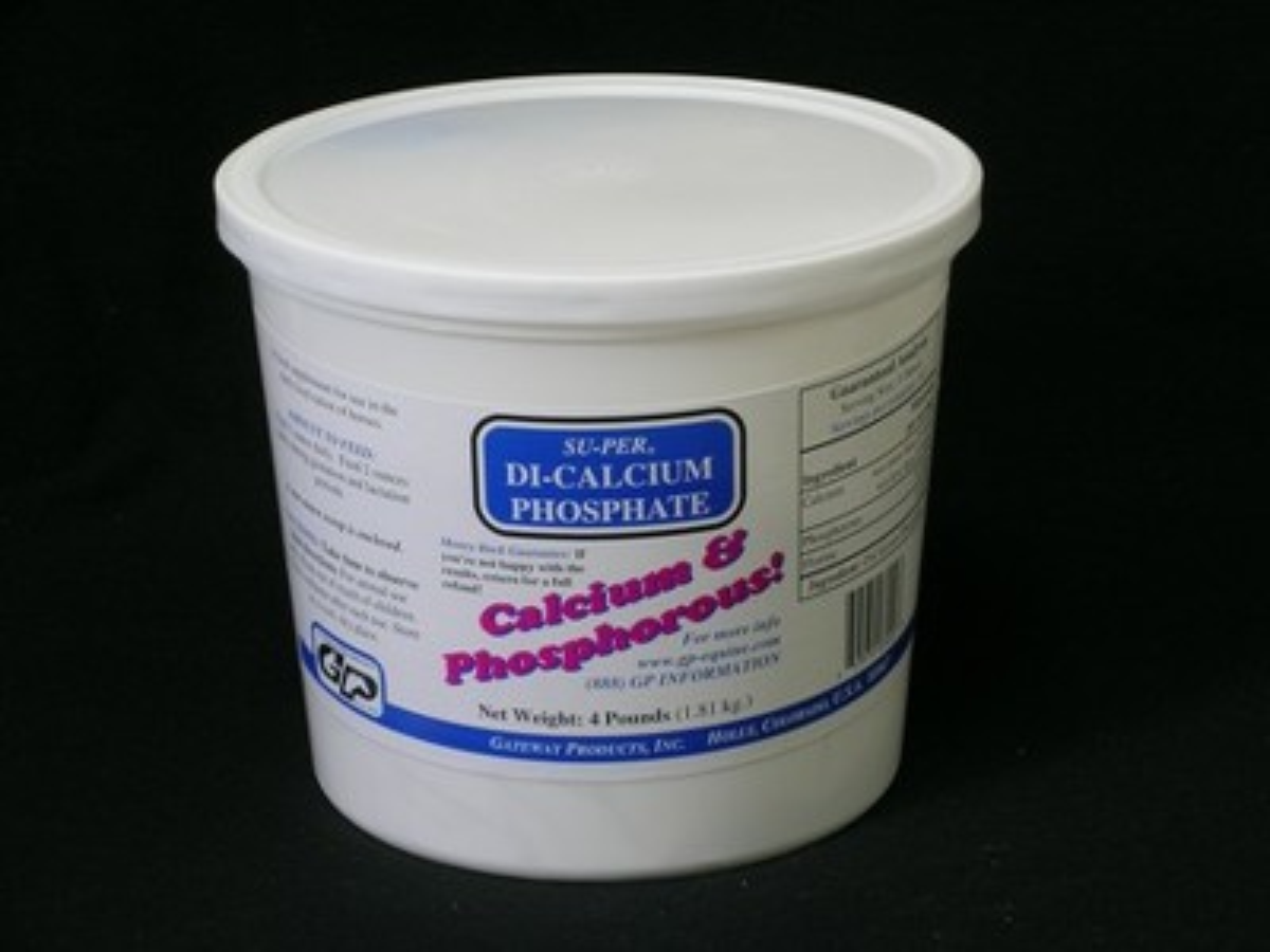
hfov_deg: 17.0
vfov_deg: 12.8
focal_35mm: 116
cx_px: 635
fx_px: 4256
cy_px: 476
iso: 55
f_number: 4.6
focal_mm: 24
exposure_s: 1/3.9
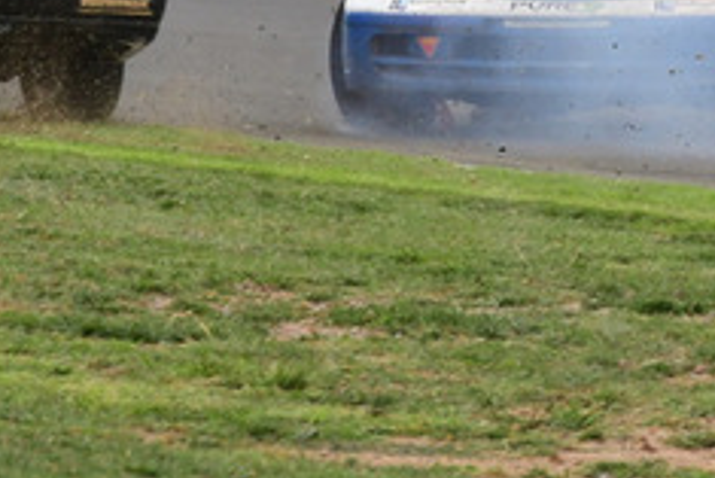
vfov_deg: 0.8
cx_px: 885
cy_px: -283
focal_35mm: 1784
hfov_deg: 1.2
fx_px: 35453
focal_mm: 350
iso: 640
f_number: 11
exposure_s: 1/640
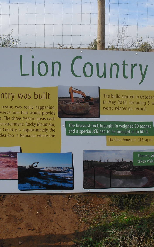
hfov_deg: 24.0
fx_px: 363
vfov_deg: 37.5
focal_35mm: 54
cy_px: 123
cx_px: 77
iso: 64
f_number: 7.8
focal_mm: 6.3
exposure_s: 1/250
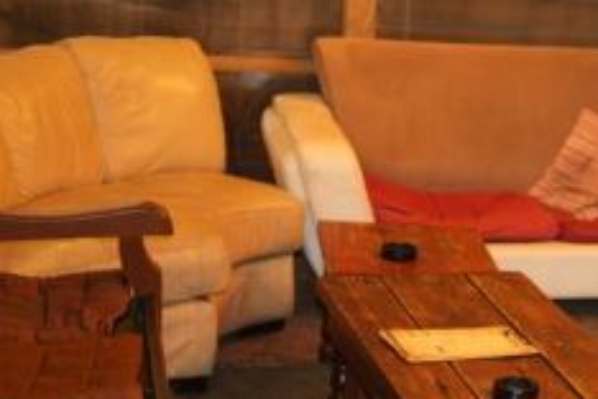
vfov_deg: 11.9
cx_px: 815
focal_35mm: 115
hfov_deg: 16.6
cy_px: 102
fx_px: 1910
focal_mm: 35
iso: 1000
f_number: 1.8
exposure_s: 1/200
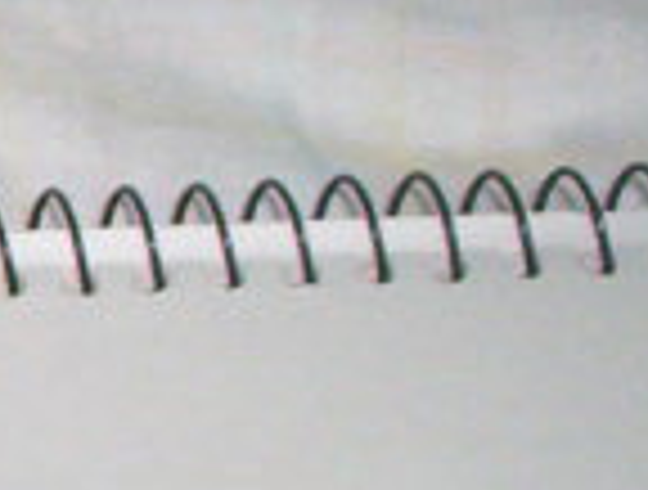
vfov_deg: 6.9
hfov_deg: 8.1
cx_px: -1143
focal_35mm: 215
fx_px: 4038
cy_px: 337
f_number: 4.5
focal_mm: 4.99
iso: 140
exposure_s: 1/60
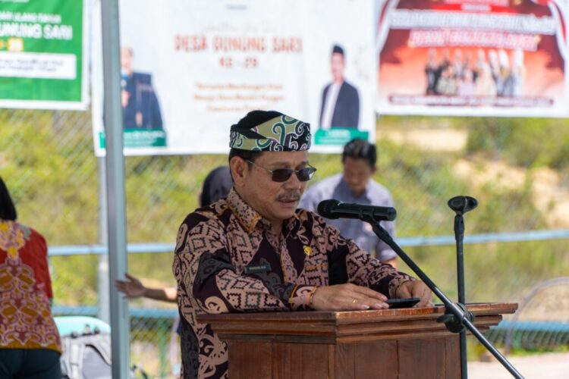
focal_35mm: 152
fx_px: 2394
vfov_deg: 9.1
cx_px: 284
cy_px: 190
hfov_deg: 13.6
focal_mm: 101
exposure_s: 1/320
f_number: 4
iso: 100
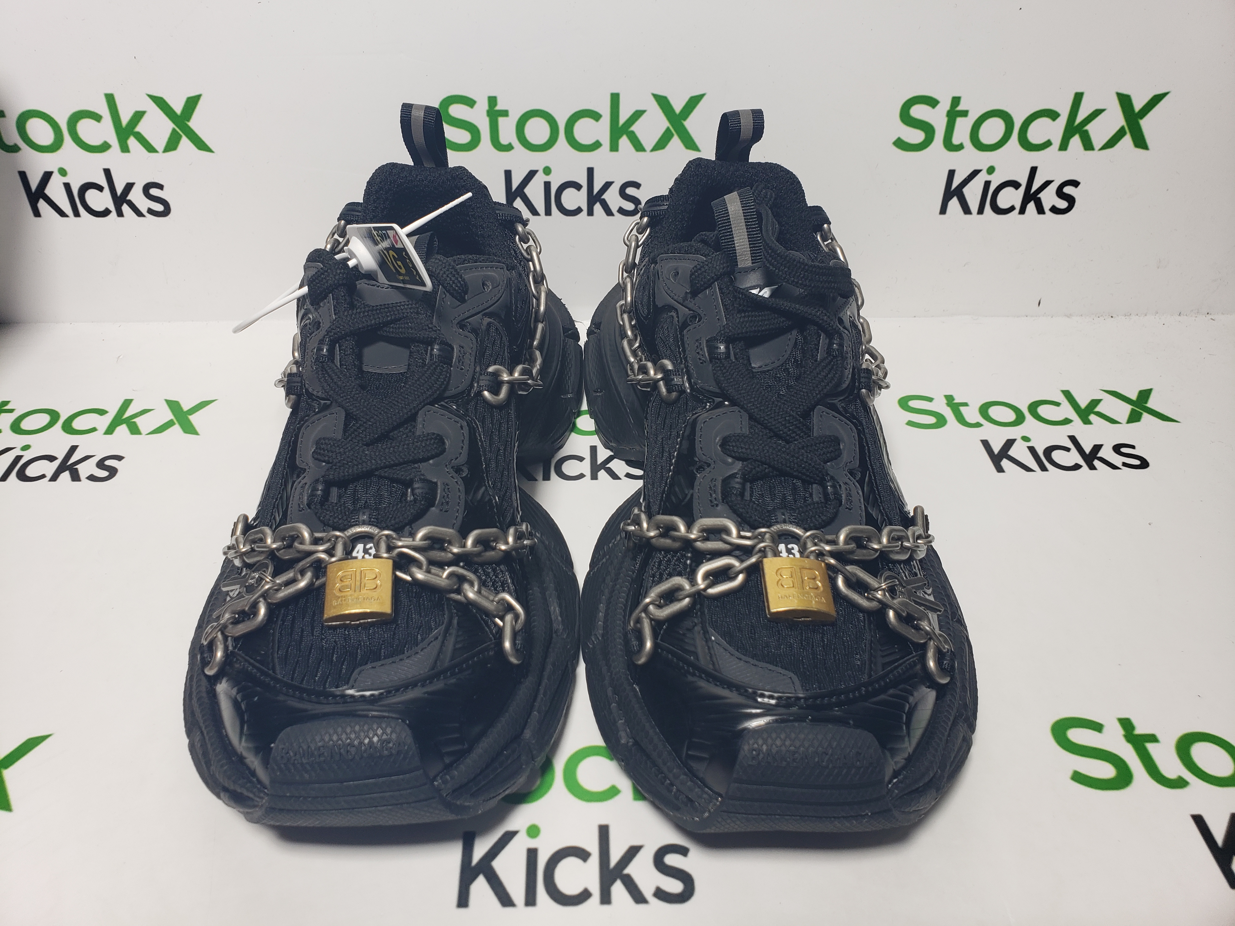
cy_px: 463
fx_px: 928
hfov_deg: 67.3
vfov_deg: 53.1
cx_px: 618
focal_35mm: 26
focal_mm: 4.3
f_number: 2.4
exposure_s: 1/159
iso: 50
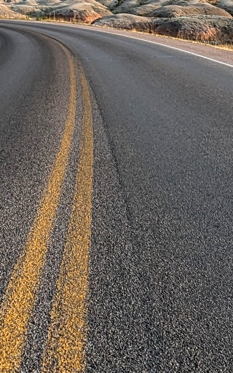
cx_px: 6
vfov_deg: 34.3
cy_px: -12
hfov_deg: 23.5
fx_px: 538
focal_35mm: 53
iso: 46
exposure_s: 1/437
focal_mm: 1.95
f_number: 2.2
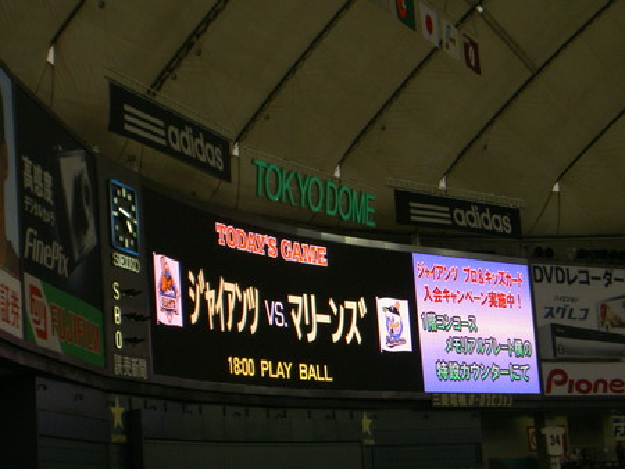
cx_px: 312
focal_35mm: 89
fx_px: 1608
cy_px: 234
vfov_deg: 16.6
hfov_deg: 22.0
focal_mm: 14.7
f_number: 4.6
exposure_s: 1/80
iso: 200
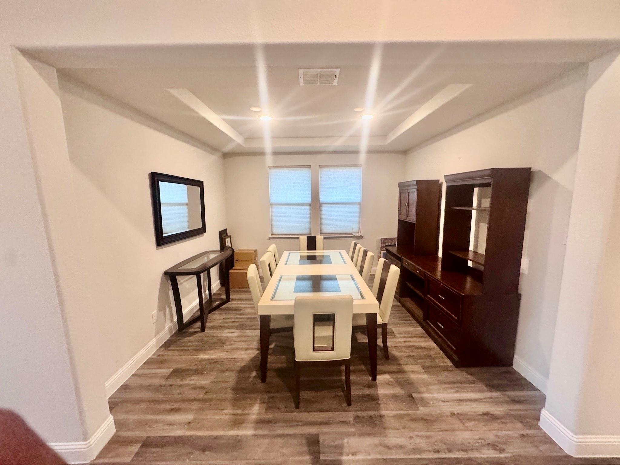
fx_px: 251
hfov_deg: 102.1
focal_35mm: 14
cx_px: 310
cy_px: 232
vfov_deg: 85.7
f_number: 2.2
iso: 320
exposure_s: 1/60
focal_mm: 2.22
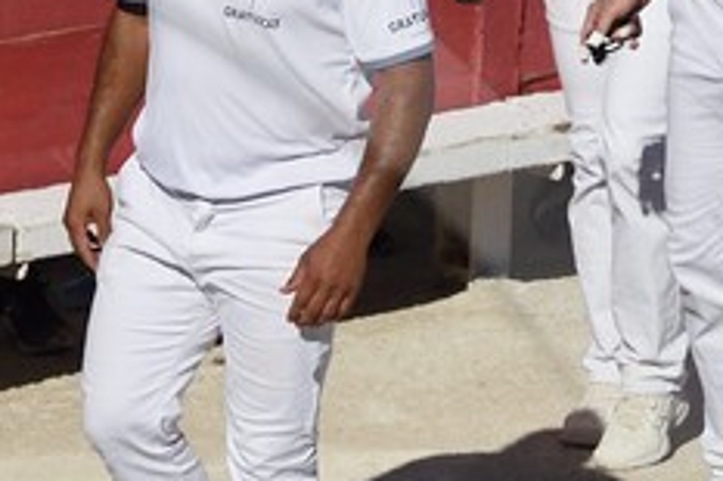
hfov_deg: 2.7
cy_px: 1015
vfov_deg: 1.8
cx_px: -400
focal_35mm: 754
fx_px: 15132
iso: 200
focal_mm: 110
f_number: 8
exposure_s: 1/800
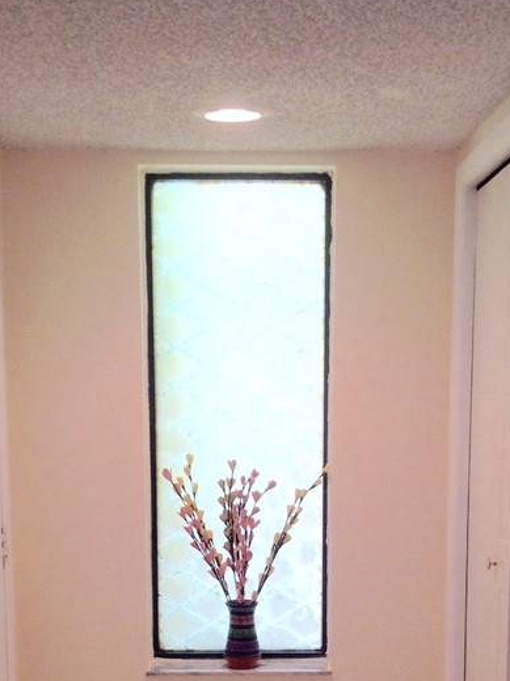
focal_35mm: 69
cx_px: 294
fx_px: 1358
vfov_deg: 27.3
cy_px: 591
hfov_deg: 21.3
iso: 50
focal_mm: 4.28
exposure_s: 1/40
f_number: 2.4
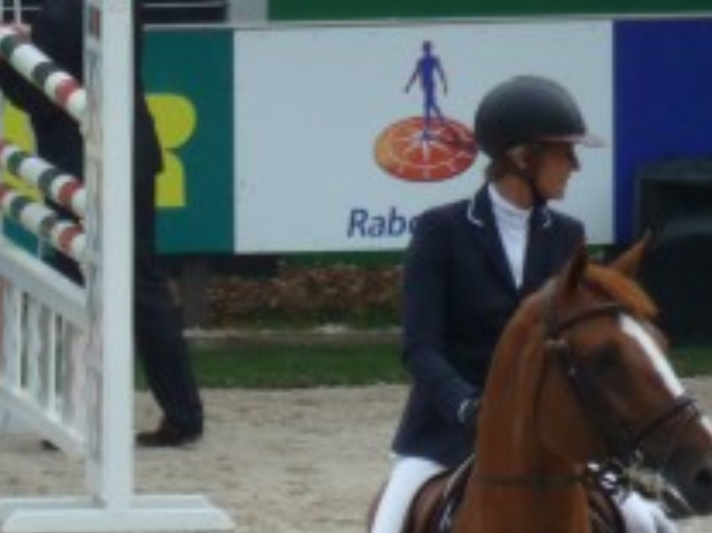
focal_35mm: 929
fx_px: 19097
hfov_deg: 2.1
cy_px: 729
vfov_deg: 1.6
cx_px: -182
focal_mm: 49.2
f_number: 4.9
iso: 80
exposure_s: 1/200
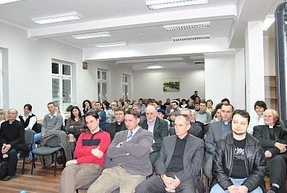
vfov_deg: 46.6
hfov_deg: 65.4
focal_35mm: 28
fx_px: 224
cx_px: 145
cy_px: 97
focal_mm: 18
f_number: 5.6
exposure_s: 1/60
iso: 1600
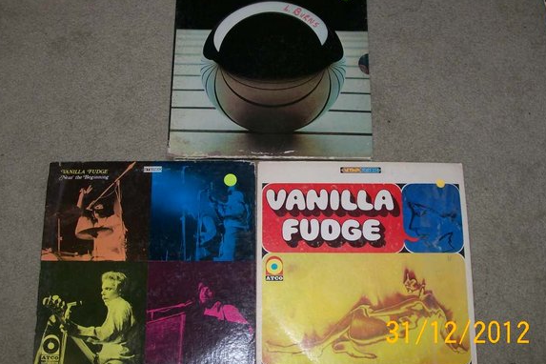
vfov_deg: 27.5
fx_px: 743
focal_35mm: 49
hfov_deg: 40.3
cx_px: 273
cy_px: 172
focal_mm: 7.6
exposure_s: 1/73.1
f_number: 3
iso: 80
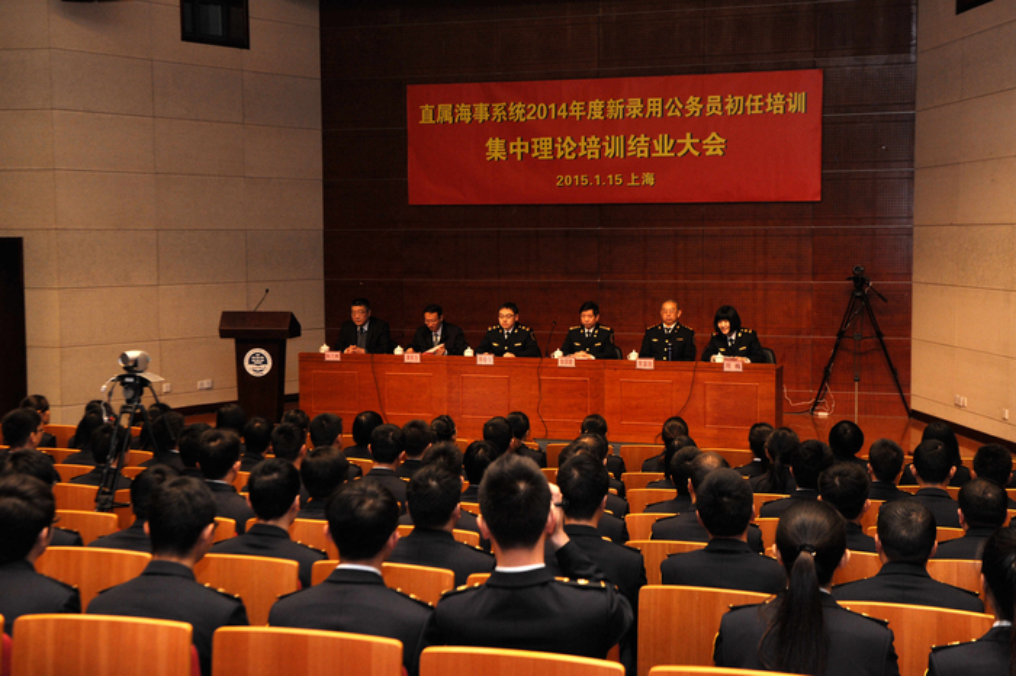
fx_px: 1410
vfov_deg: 27.0
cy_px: 338
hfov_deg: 39.6
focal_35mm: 50
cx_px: 508
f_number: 6.3
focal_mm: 50
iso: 1250
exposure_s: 1/60
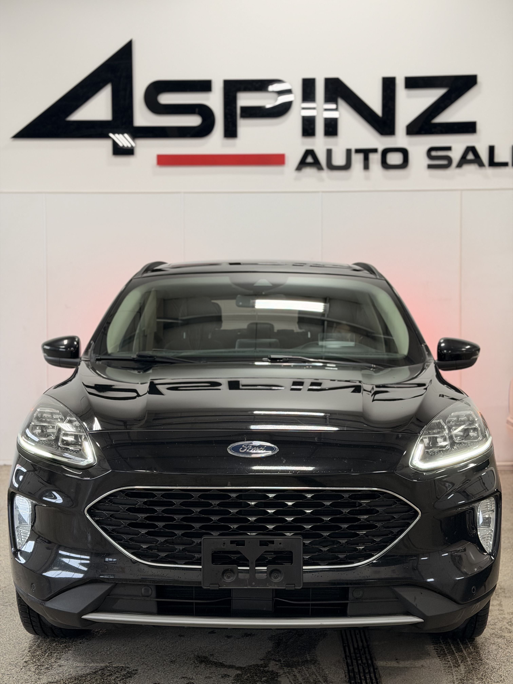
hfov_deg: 30.3
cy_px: 342
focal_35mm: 48
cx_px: 256
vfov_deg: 39.7
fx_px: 948
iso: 80
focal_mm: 6.76
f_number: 1.78
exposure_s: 1/120
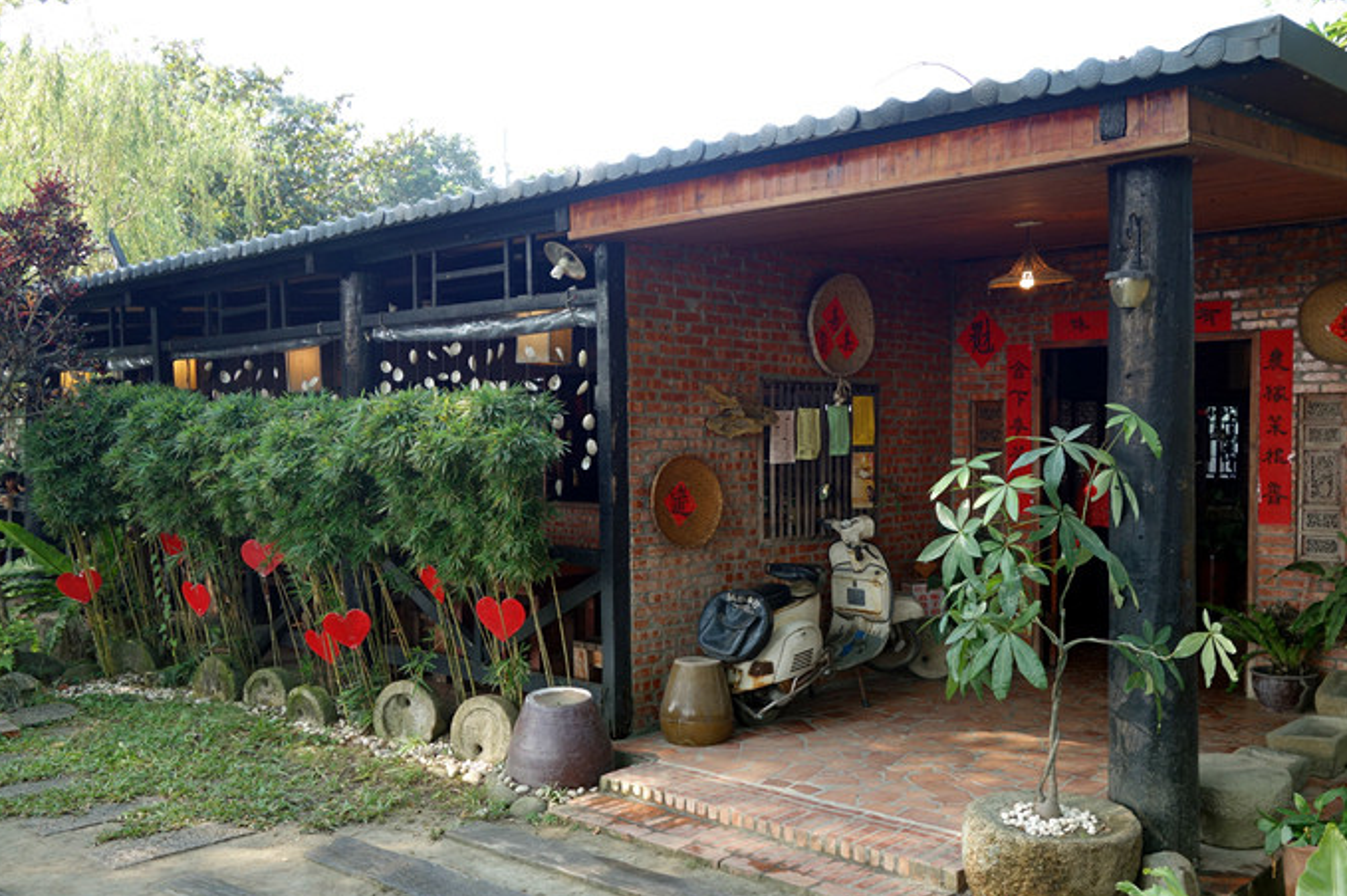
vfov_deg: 39.9
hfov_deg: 57.2
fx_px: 1234
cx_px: 716
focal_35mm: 33
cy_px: 487
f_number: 4
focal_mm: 10.4
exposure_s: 1/100
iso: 125
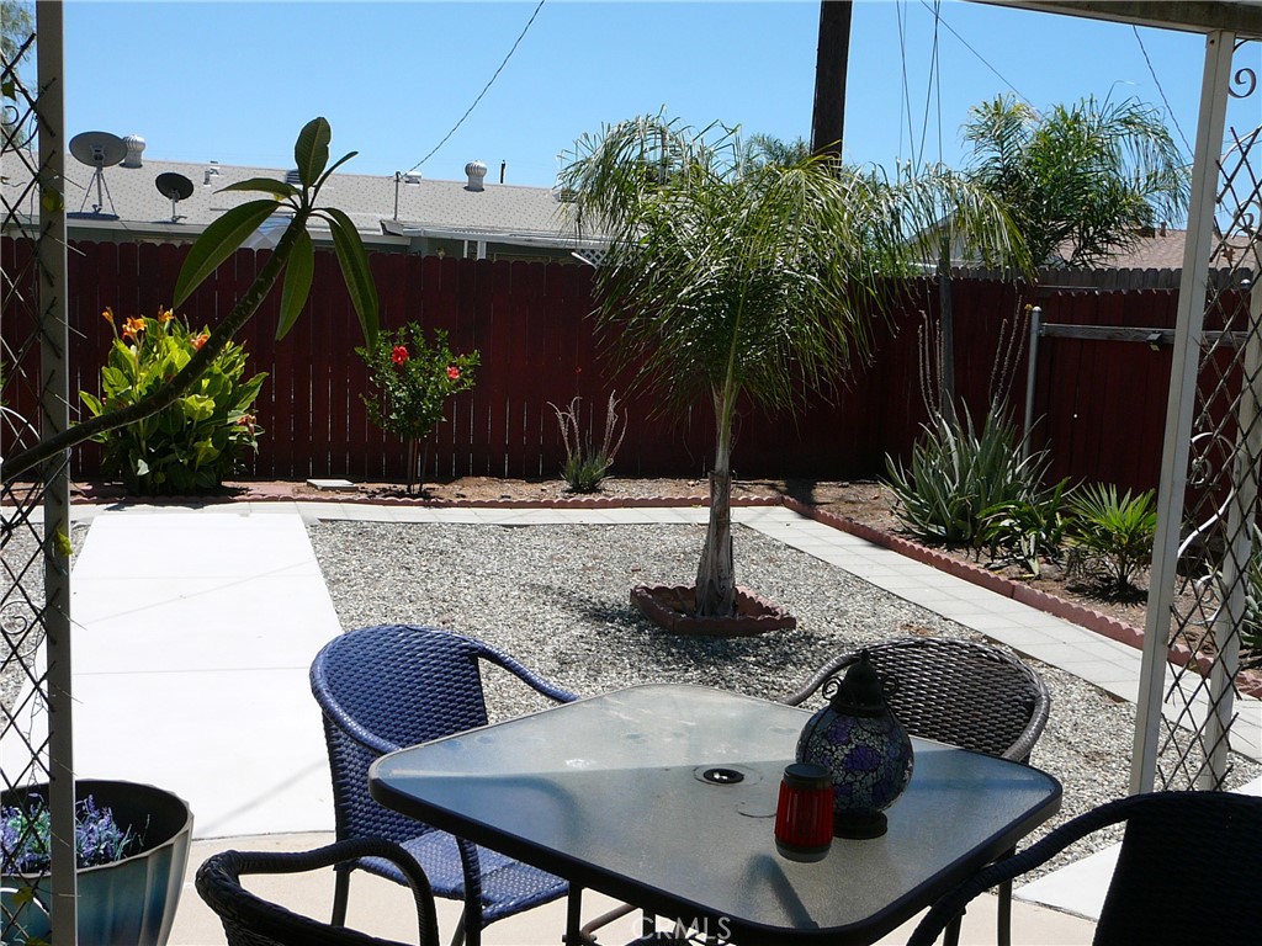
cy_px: 473
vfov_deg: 40.7
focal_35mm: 35
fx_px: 1276
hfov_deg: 52.6
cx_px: 631
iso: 80
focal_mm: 5.2
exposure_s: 1/400
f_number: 5
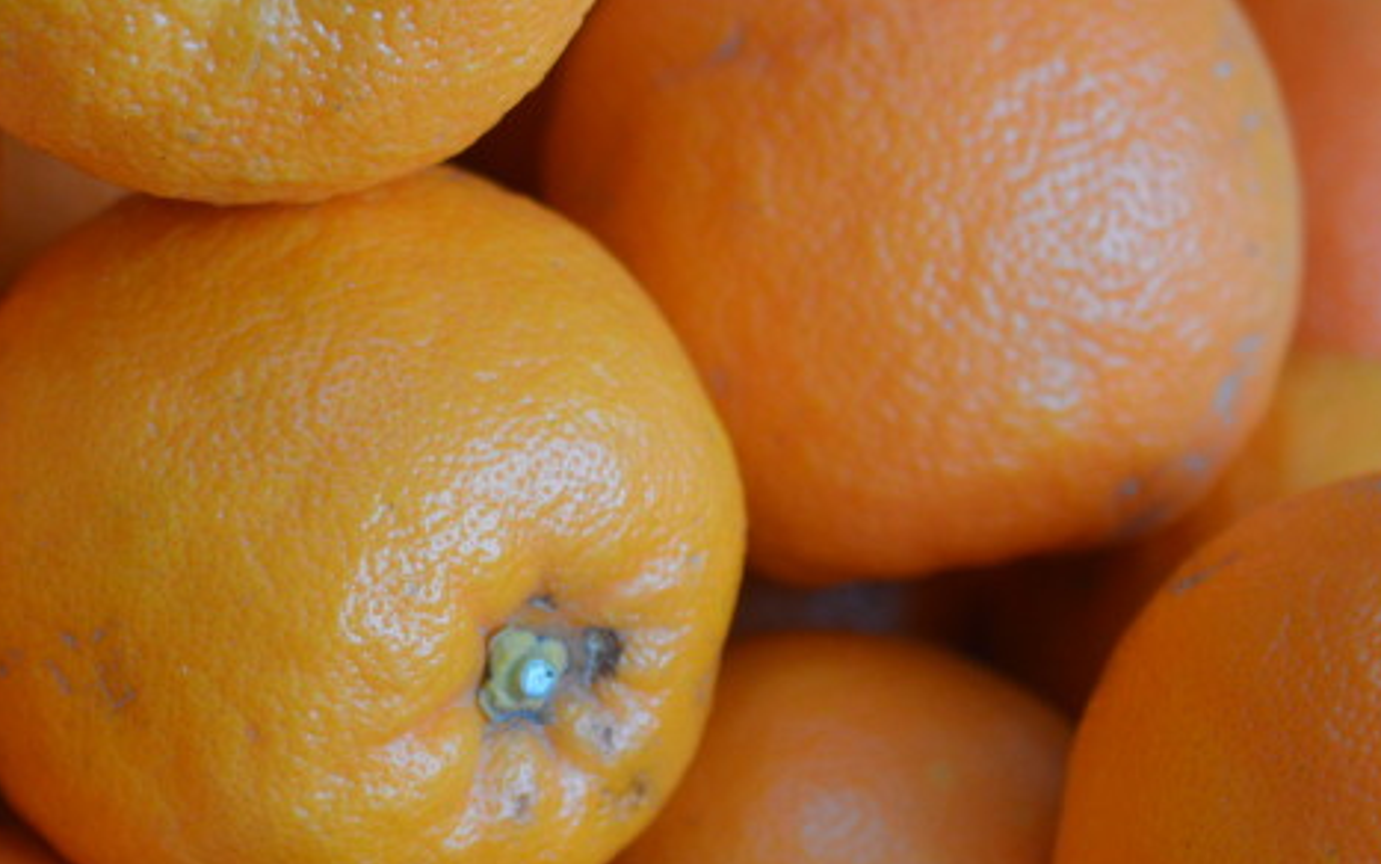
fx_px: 5044
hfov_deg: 15.5
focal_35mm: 134
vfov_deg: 9.8
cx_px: 237
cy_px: 364
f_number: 3
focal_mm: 40
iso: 500
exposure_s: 1/60
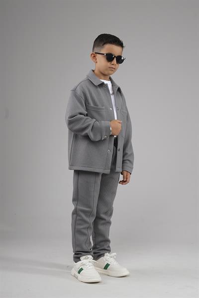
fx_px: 522
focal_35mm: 63
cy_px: 149
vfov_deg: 31.9
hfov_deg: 21.6
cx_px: 100
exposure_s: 1/160
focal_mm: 42
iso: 80
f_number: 8
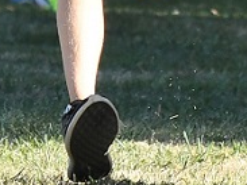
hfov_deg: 2.1
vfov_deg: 1.6
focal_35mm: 949
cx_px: 526
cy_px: -170
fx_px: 6767
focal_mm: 120
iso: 320
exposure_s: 1/800
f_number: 4.5
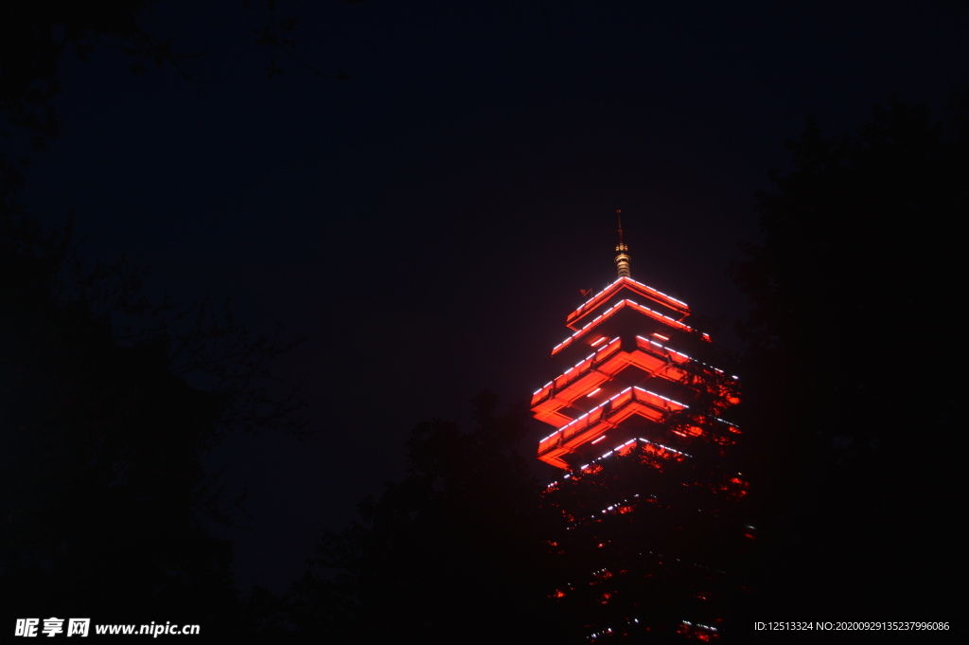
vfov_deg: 36.8
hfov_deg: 53.2
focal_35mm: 36
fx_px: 968
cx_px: 484
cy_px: 322
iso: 100
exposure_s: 1/6
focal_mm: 24
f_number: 4
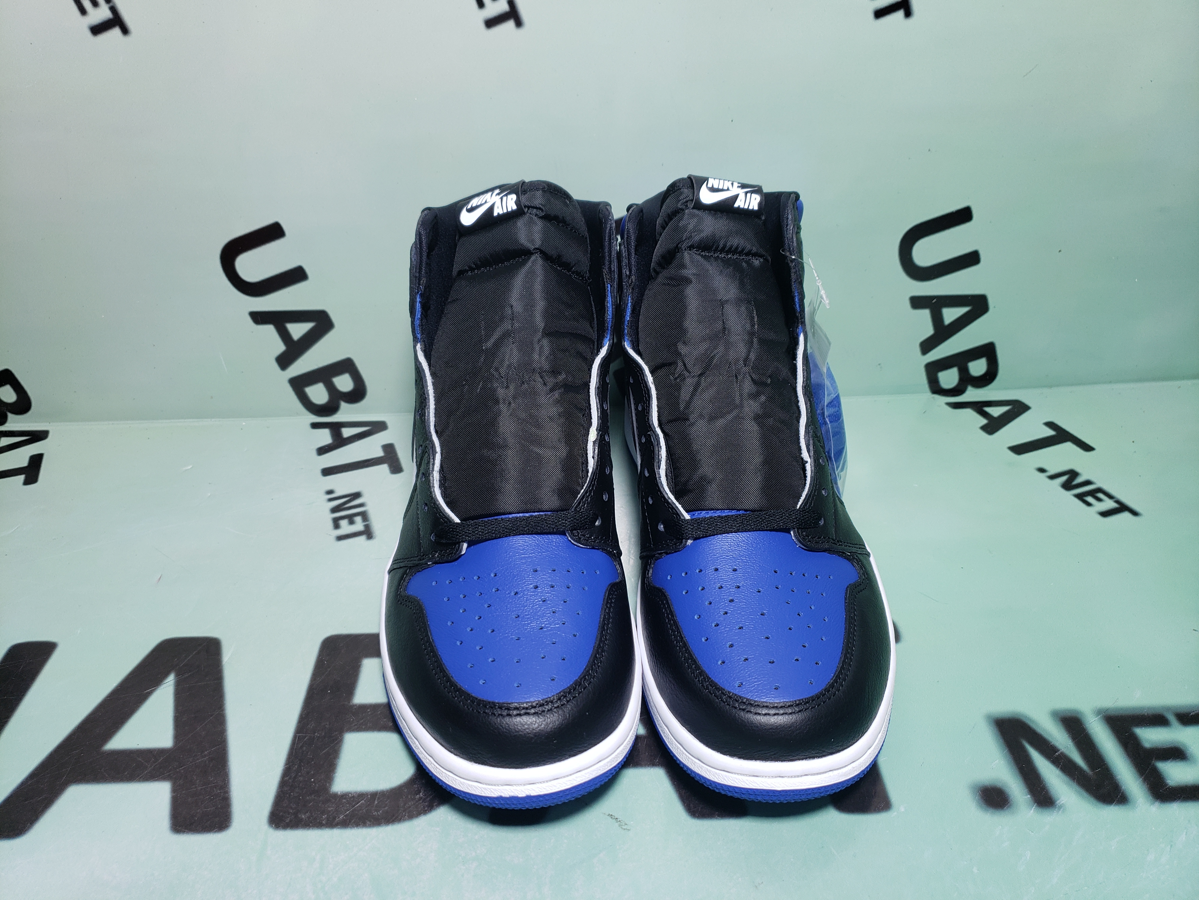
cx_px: 600
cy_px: 450
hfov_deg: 67.3
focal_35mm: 26
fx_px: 901
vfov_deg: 53.1
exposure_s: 1/247
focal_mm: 4.3
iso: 50
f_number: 1.5
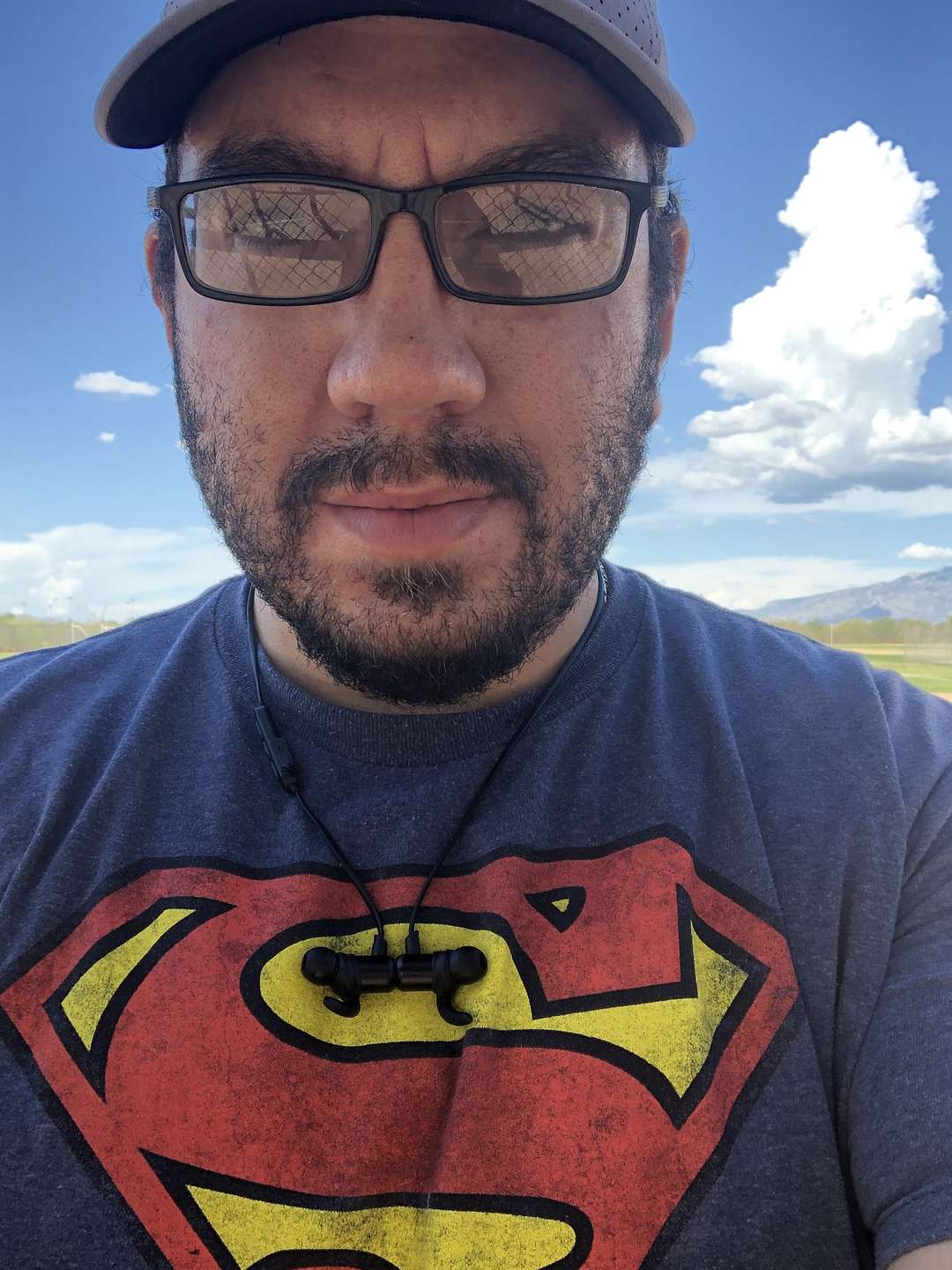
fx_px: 1173
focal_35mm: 32
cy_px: 635
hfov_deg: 44.2
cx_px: 476
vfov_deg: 56.8
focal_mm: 2.87
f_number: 2.2
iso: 20
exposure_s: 1/203
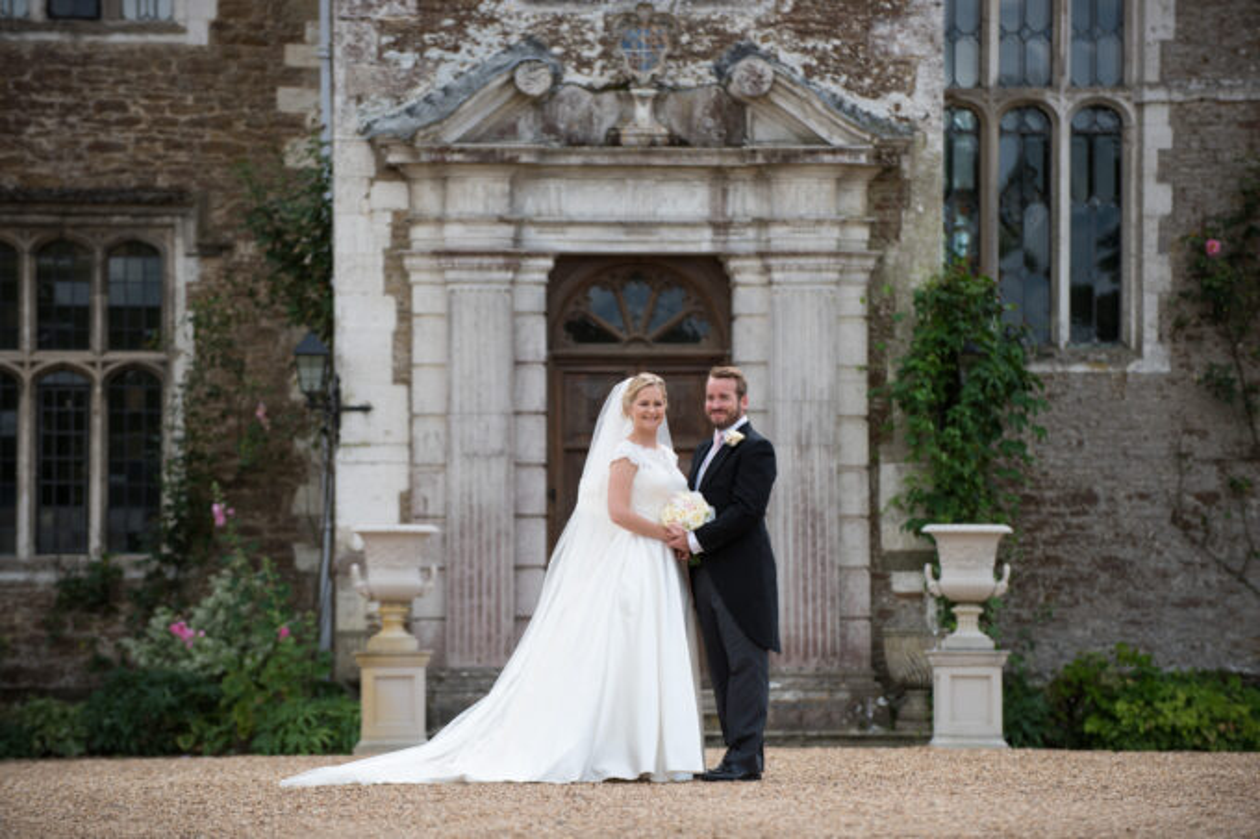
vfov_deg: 8.1
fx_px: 5948
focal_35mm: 170
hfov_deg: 12.1
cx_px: 630
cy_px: 420
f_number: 3.2
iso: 125
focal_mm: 170
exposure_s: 1/1000
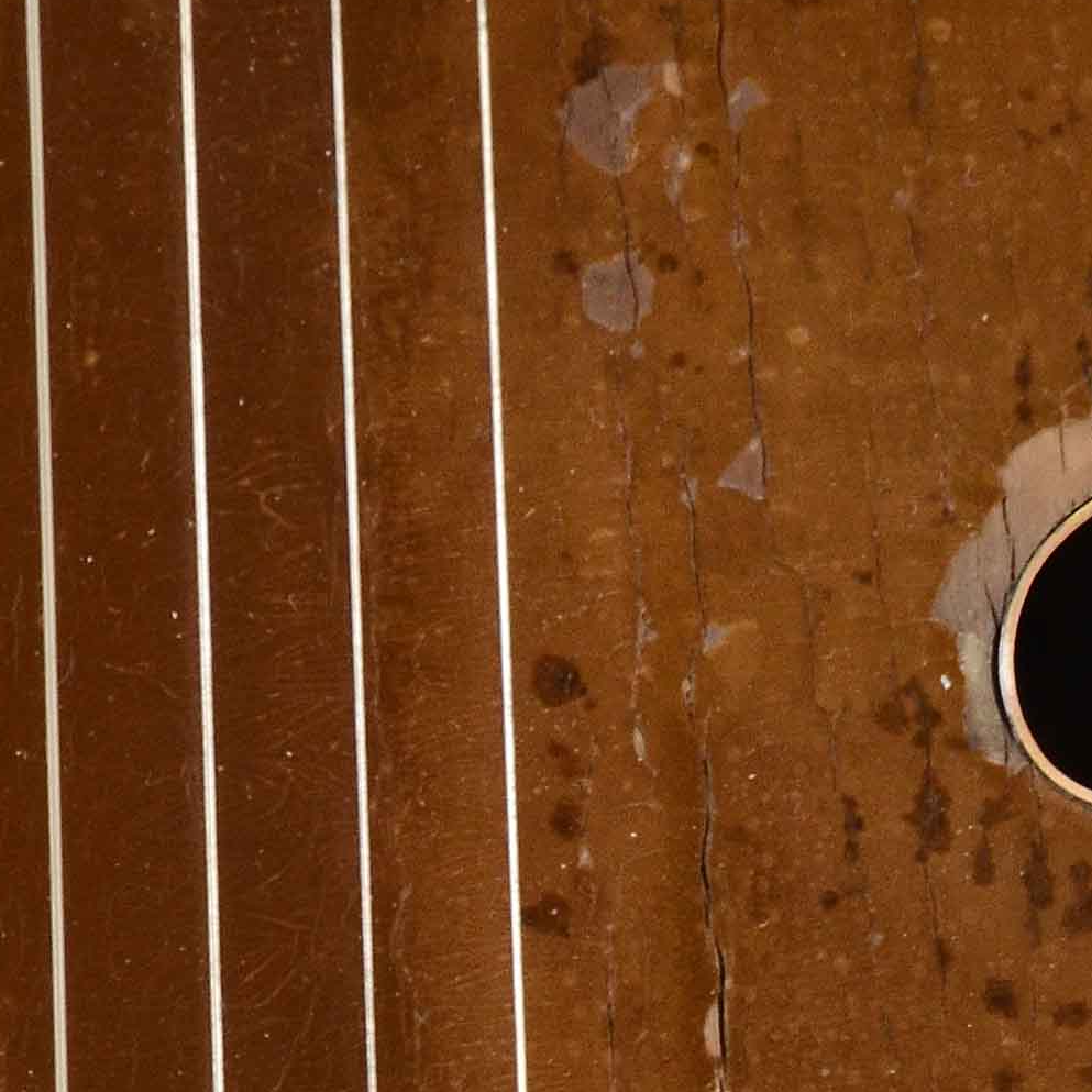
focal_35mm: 663
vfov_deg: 2.6
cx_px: 836
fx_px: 23666
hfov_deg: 2.6
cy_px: 2502
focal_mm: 105
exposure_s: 1/80
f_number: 11
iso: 400
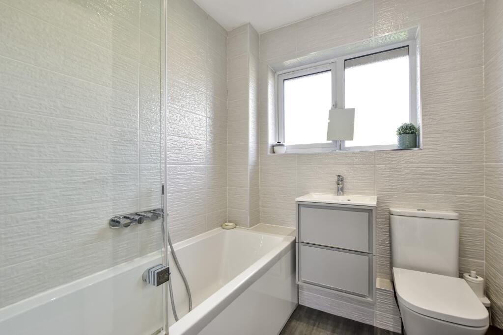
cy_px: 168
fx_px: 210
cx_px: 252
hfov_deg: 100.4
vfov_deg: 77.3
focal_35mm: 15
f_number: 8
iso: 640
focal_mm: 10
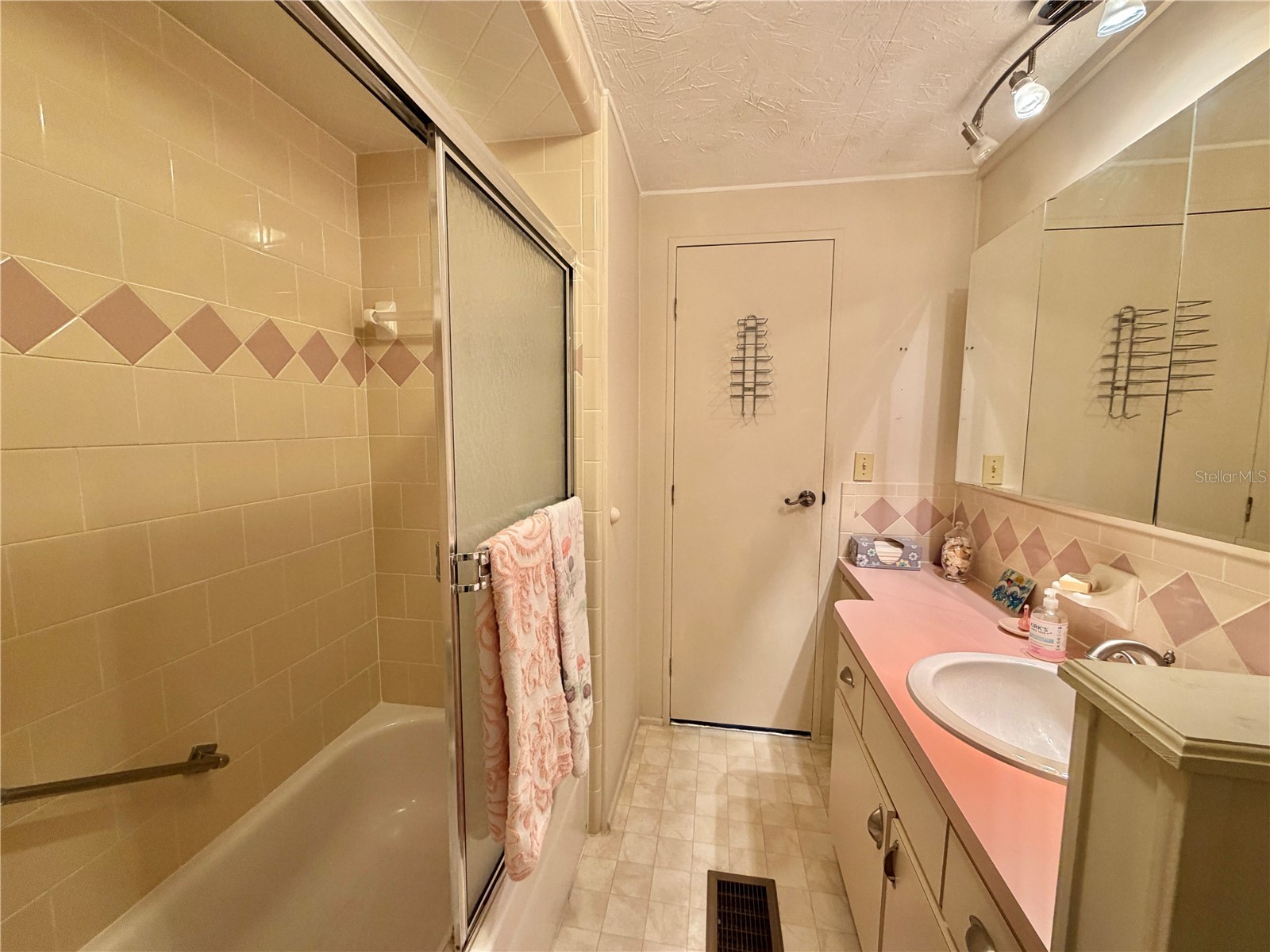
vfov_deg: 85.7
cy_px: 476
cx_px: 635
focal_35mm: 14
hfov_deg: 102.1
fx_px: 514
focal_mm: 2.22
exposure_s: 1/60
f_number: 2.2
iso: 200
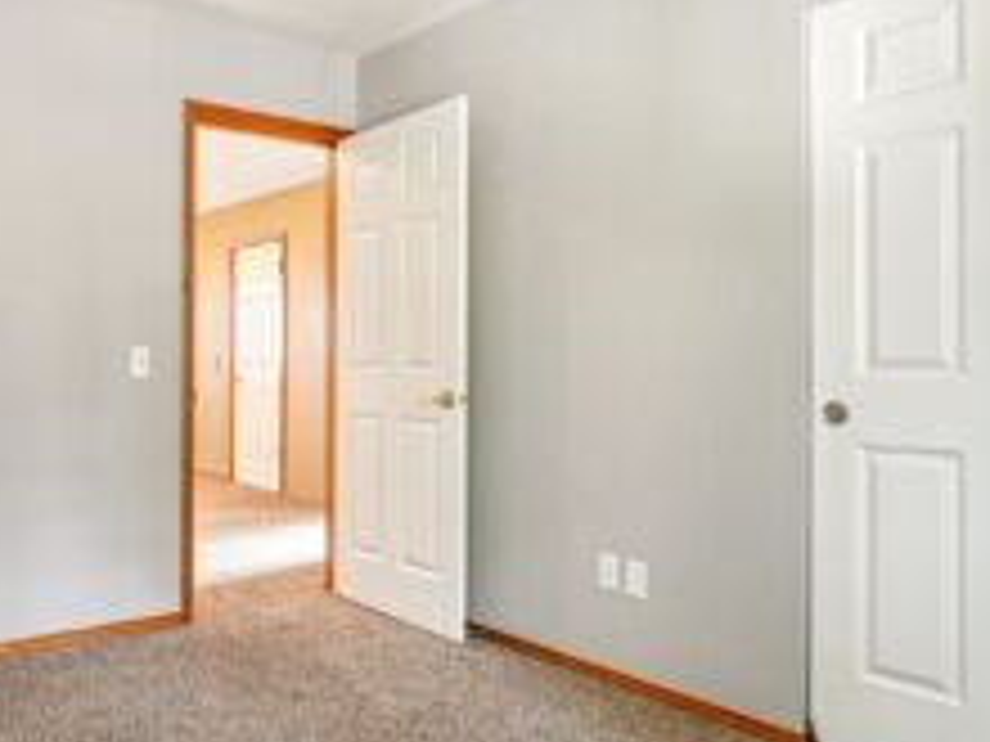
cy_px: 371
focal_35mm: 28
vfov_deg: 49.7
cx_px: 216
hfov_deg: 59.1
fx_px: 801
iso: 1600
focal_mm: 16
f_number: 8
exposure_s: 1/15
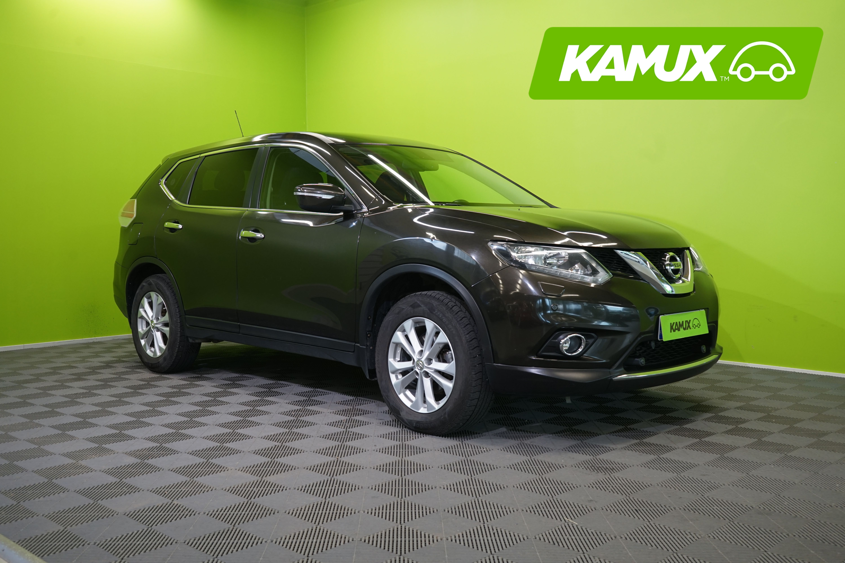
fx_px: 821
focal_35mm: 35
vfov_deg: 37.9
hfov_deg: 54.4
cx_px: 422
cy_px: 282
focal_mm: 35
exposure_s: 1/40
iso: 640
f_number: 6.3
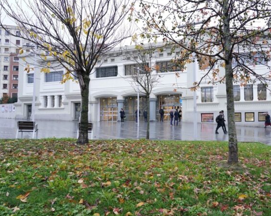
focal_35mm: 28
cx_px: 167
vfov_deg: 51.5
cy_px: 108
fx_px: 225
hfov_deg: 61.5
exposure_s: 1/125
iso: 2000
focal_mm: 24
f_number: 5.6
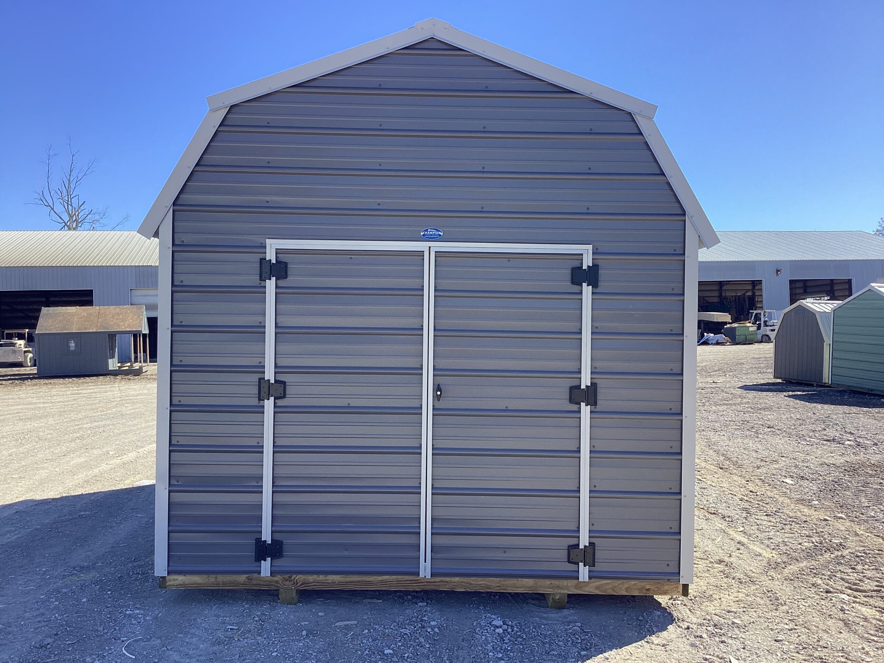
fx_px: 792
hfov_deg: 58.4
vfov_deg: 45.4
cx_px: 442
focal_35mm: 31
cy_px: 332
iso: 25
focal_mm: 3.3
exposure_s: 1/599
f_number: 2.4
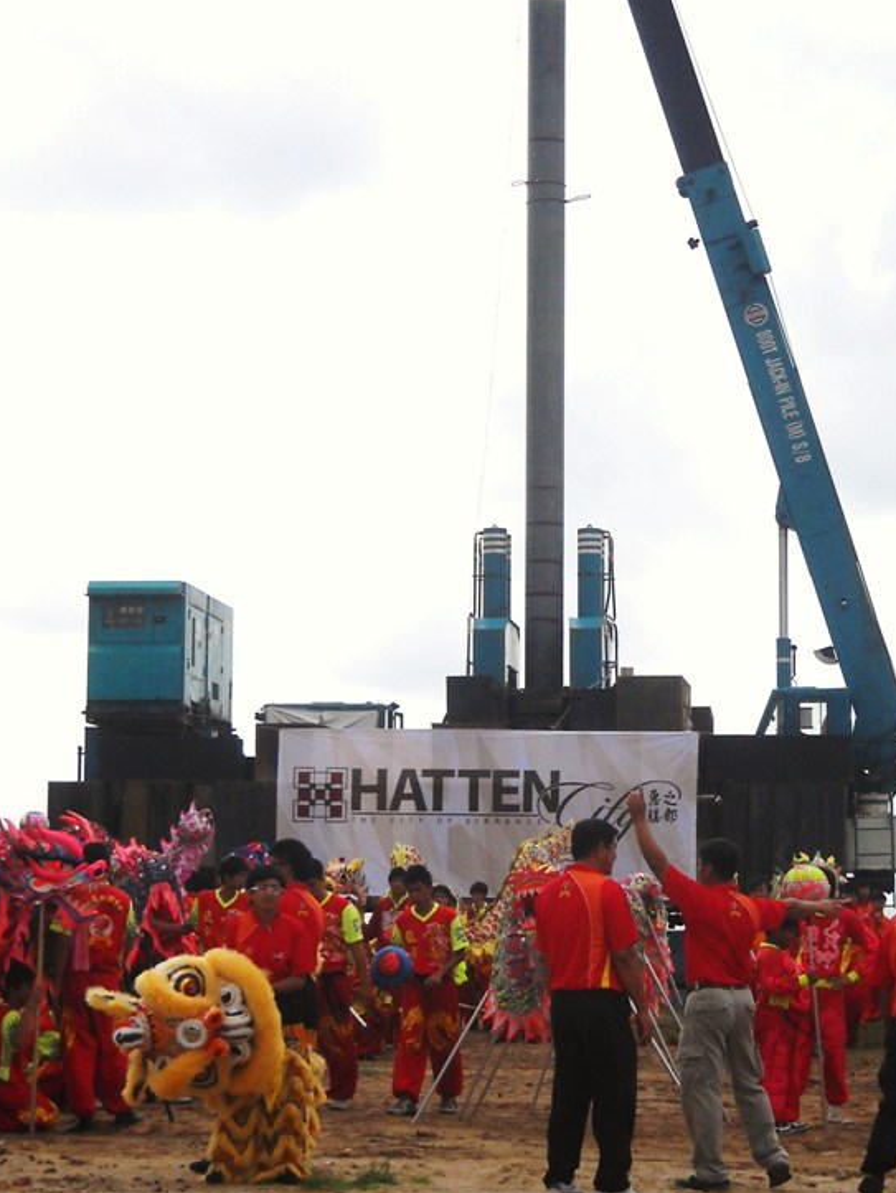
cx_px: 564
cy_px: 541
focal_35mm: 92
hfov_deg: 16.1
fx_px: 3172
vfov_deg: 21.3
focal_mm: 10.84
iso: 64
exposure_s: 1/384
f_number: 7.1
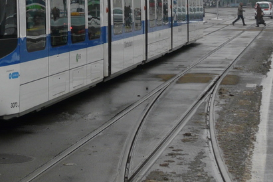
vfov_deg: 10.1
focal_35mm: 134
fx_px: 1016
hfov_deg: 14.9
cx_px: -35
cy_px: -37
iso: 100
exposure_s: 1/250
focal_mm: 8.8
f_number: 5
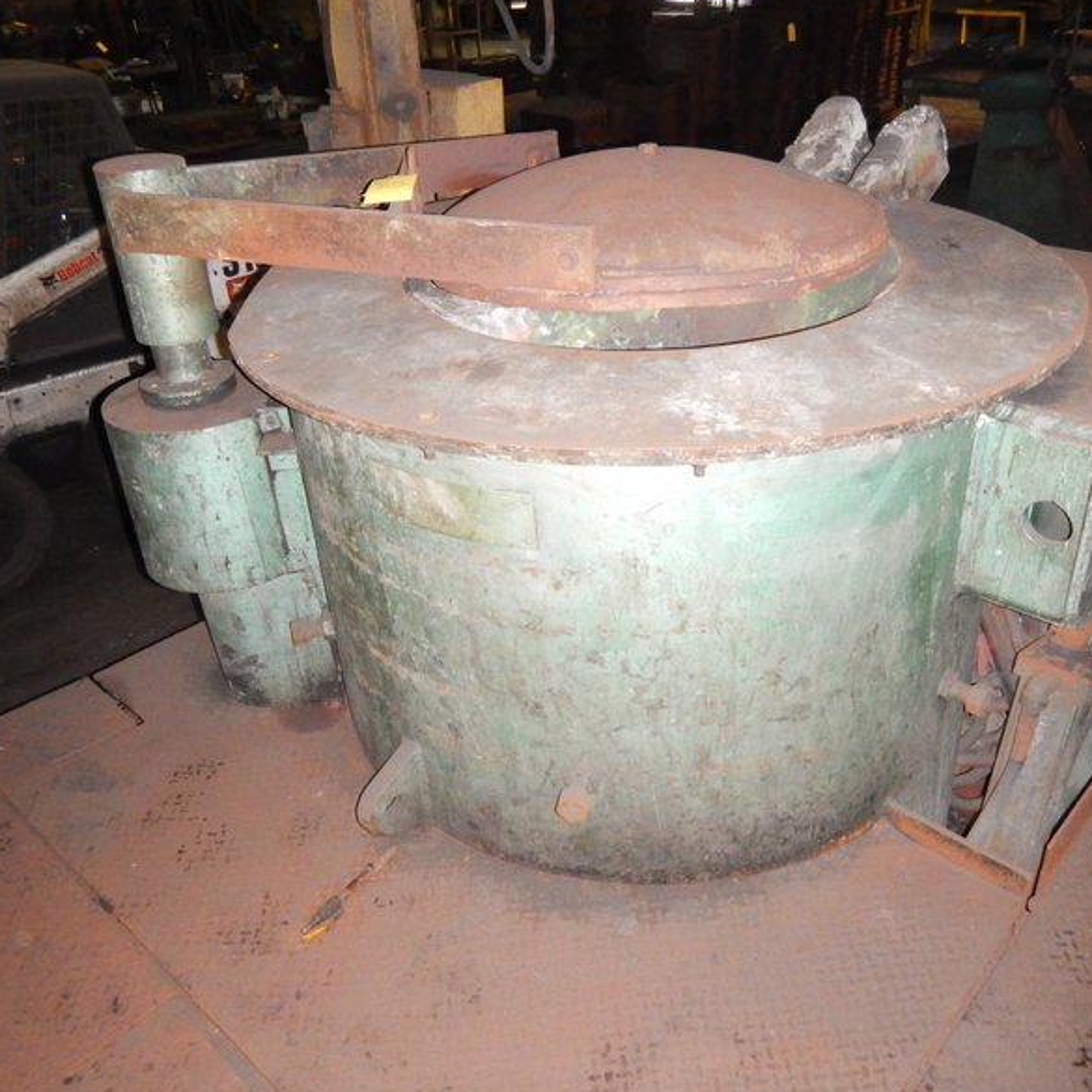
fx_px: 1035
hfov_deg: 55.5
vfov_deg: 55.6
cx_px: 609
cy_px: 538
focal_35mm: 29
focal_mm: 4.3
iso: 720
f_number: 2.8
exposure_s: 1/30
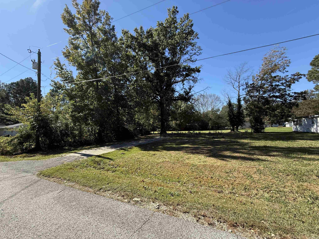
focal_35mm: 14
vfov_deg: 85.7
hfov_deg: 102.1
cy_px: 120
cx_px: 160
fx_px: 129
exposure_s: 1/625
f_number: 2.2
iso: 50
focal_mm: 2.22
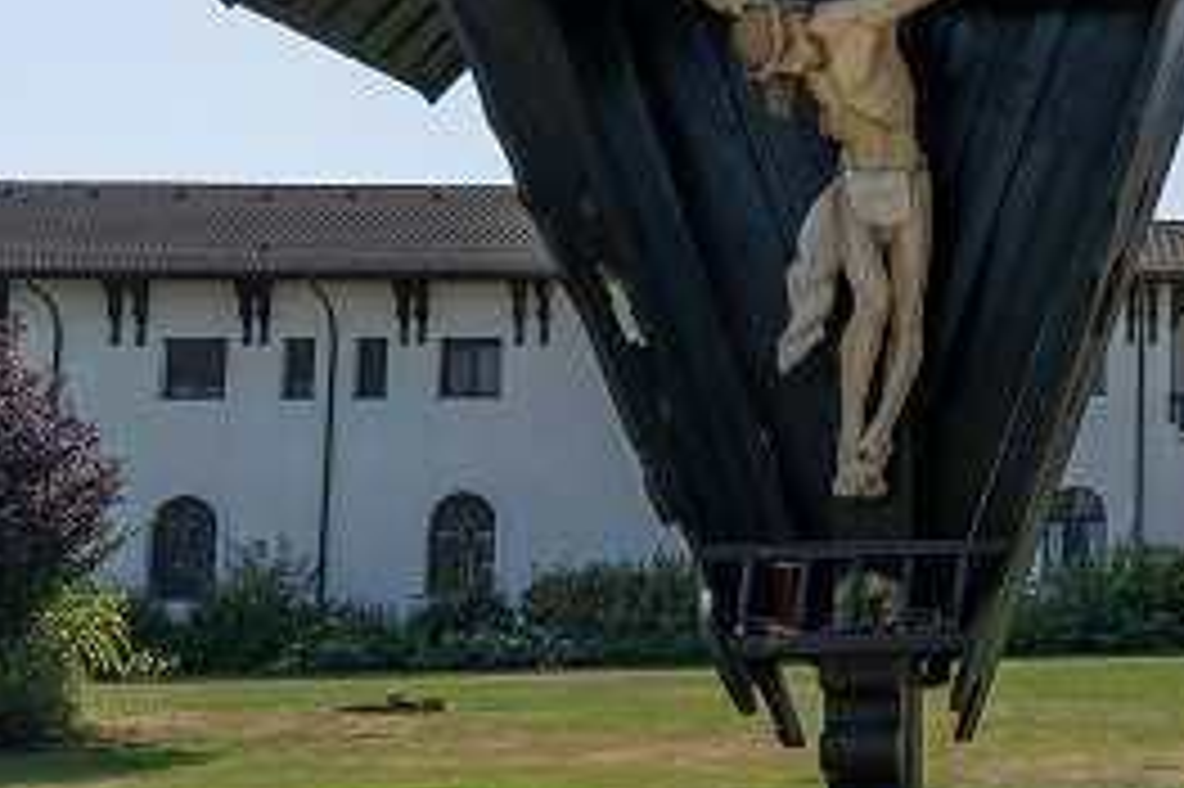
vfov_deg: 18.6
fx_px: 2399
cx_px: 1684
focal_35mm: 73
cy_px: 254
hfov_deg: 23.3
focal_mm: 24
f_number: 7.1
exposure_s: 1/800
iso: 100
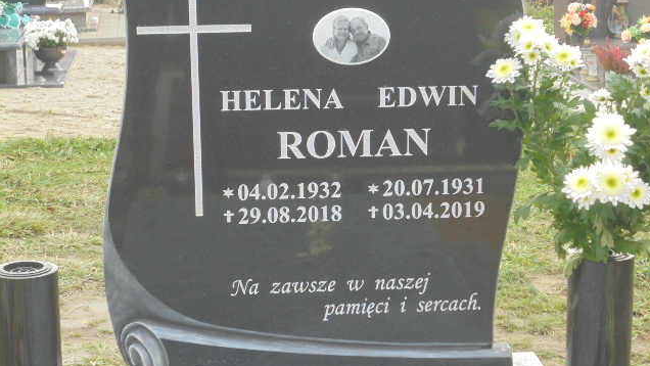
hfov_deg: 26.5
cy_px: 143
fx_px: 1379
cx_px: 326
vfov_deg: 15.1
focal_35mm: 80
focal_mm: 13.1
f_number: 6.1
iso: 100
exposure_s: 1/40
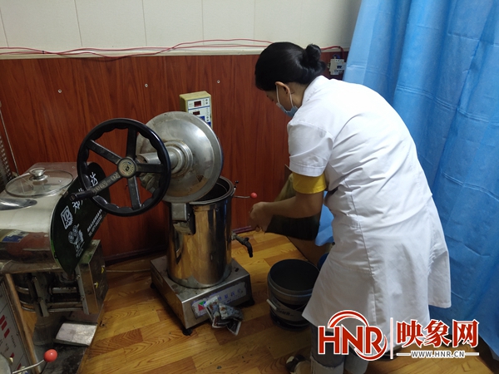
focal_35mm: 29
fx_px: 418
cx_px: 250
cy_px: 187
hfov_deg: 61.7
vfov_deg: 48.2
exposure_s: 1/50
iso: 234
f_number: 1.8
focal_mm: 4.27
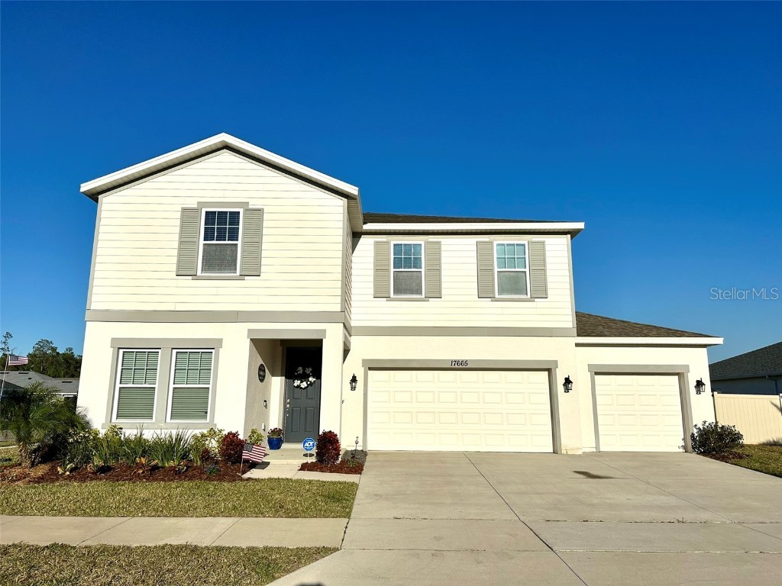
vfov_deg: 56.8
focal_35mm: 24
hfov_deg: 71.6
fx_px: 542
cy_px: 293
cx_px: 391
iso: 80
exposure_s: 1/18519
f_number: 1.78
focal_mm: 6.86
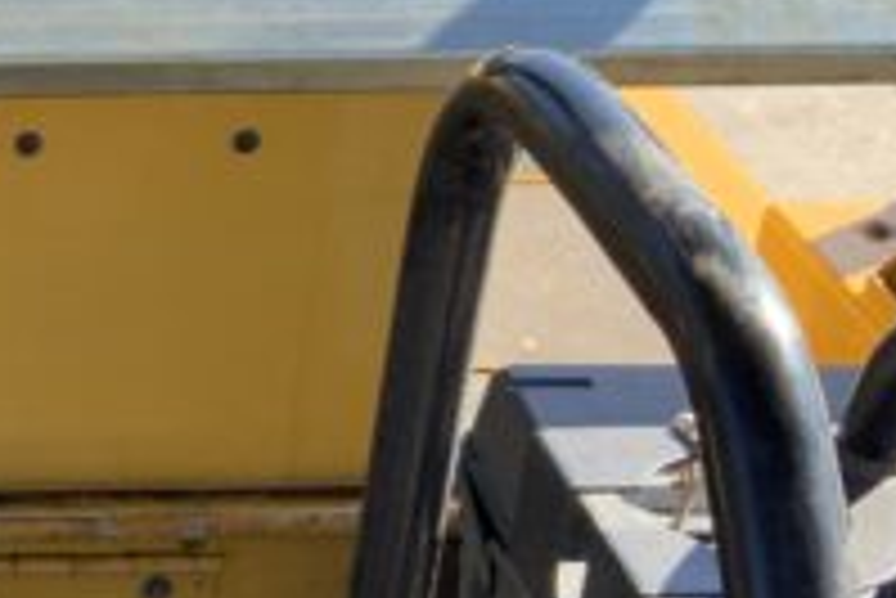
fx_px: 2416
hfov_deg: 19.5
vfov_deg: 14.1
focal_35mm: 97
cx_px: -243
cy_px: 400
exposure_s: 1/280
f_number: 1.8
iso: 16
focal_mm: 3
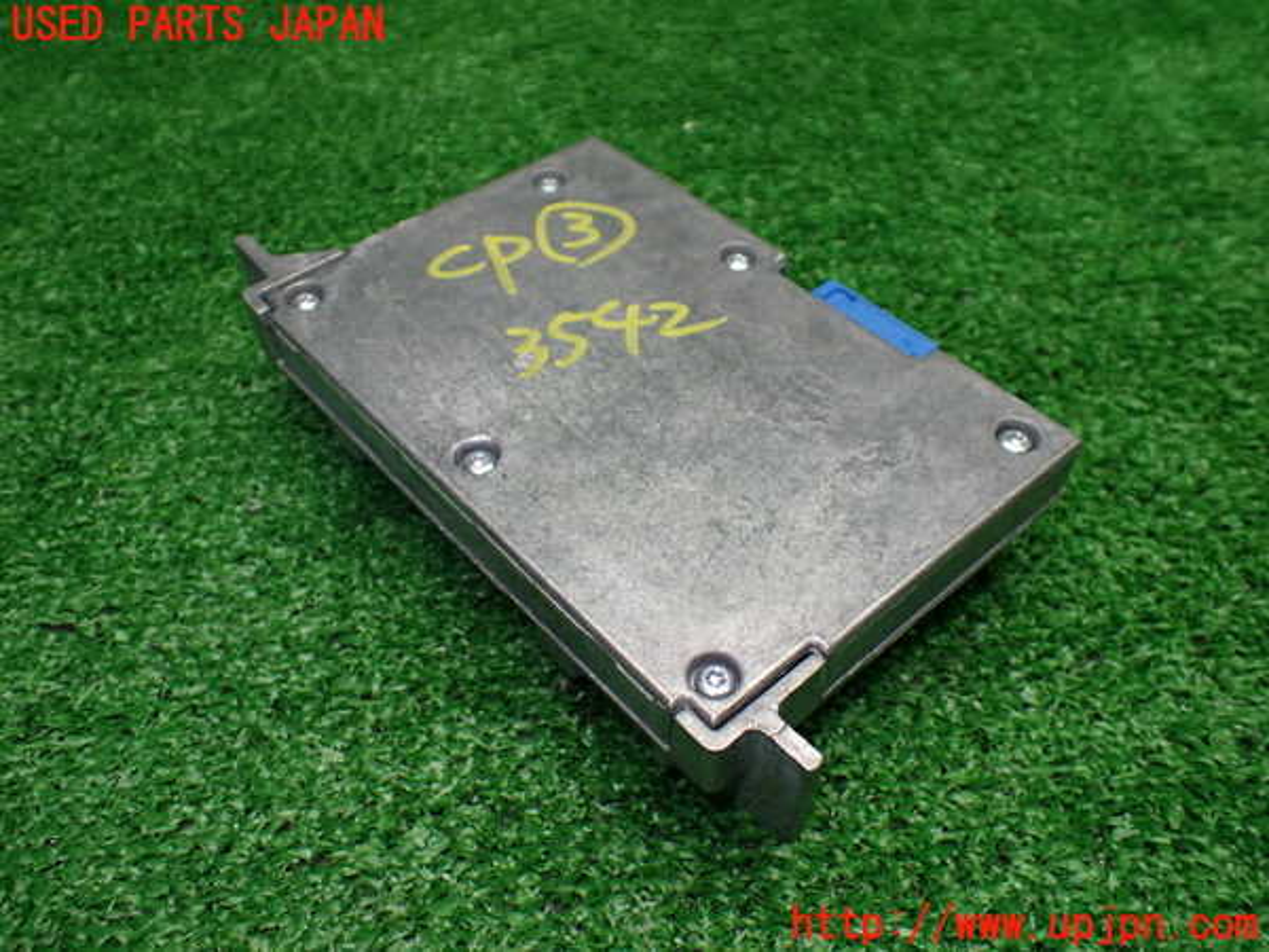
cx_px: 634
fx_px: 1100
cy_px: 476
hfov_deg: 60.0
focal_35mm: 30
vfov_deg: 46.8
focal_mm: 5.4
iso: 250
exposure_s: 1/125
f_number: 2.3
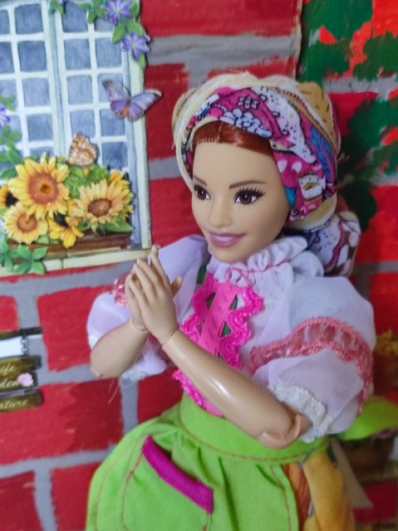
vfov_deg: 69.4
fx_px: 384
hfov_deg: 54.8
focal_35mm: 25
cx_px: 199
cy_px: 266
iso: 1477
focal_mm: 4.7
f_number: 1.79
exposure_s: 1/33
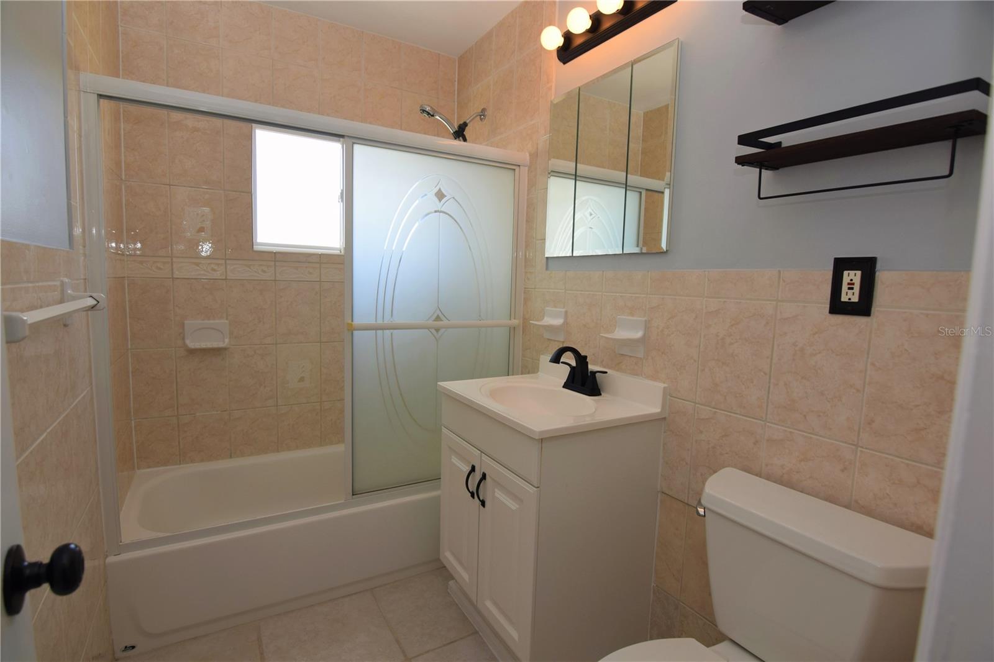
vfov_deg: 72.0
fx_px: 455
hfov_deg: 95.0
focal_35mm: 16
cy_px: 331
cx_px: 497
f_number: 5
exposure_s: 1/200
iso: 200
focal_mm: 11
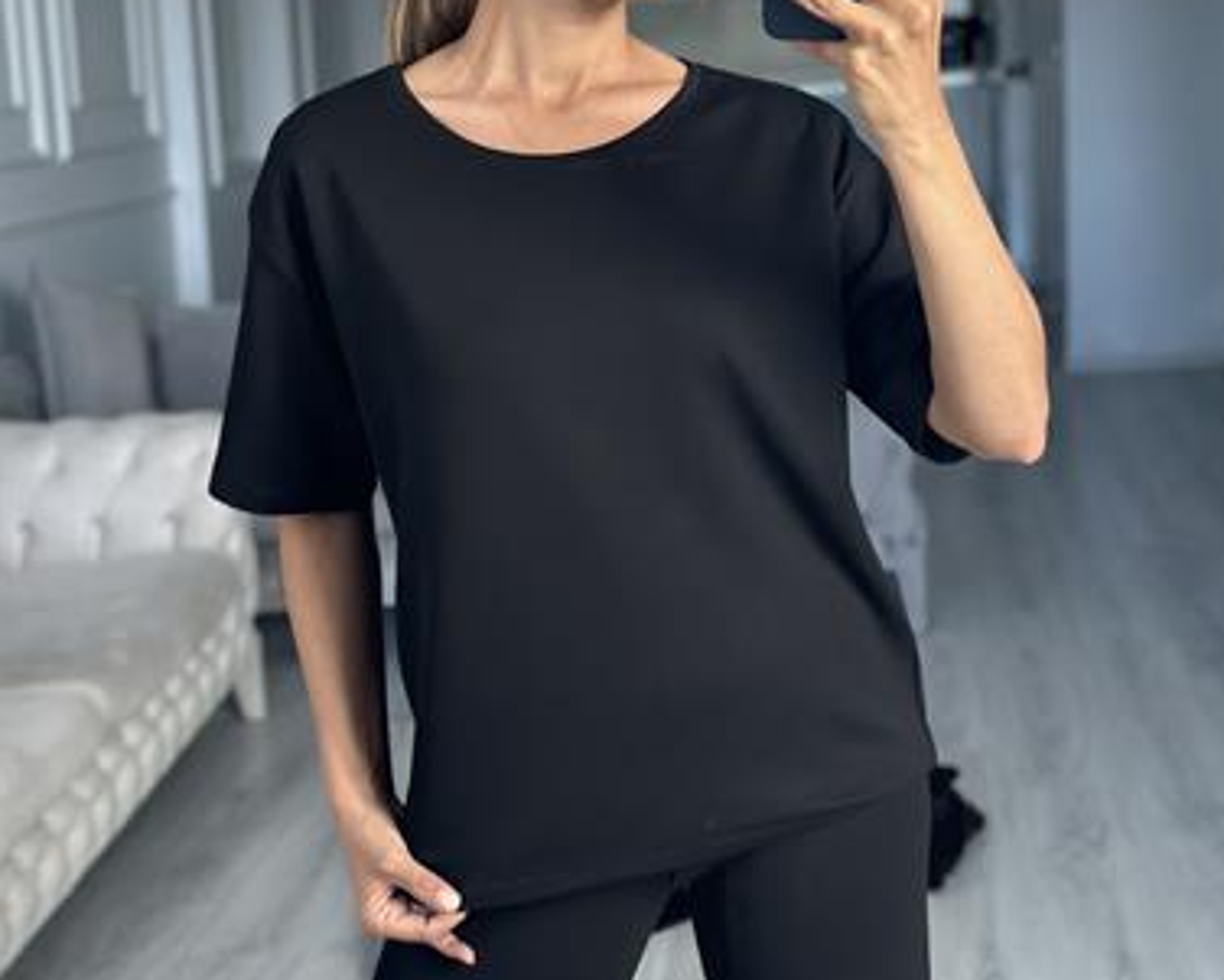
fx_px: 2283
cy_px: 316
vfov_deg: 24.1
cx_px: 615
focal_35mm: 63
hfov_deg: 30.0
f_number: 1.78
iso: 125
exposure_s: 1/121
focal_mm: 6.86
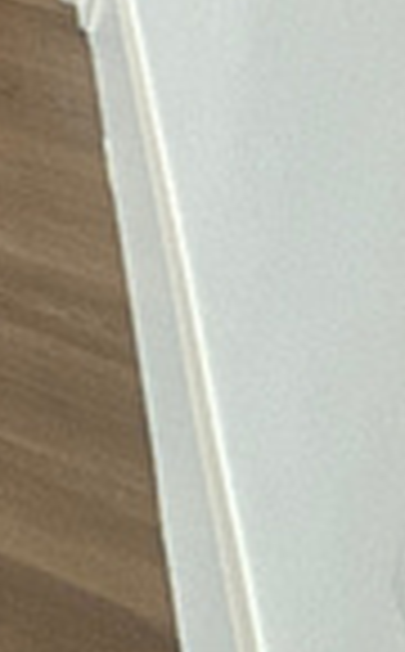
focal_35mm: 105
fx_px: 1864
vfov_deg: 15.4
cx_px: -1678
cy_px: -692
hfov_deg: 6.2
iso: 100
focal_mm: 2.22
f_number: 2.2
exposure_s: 1/120
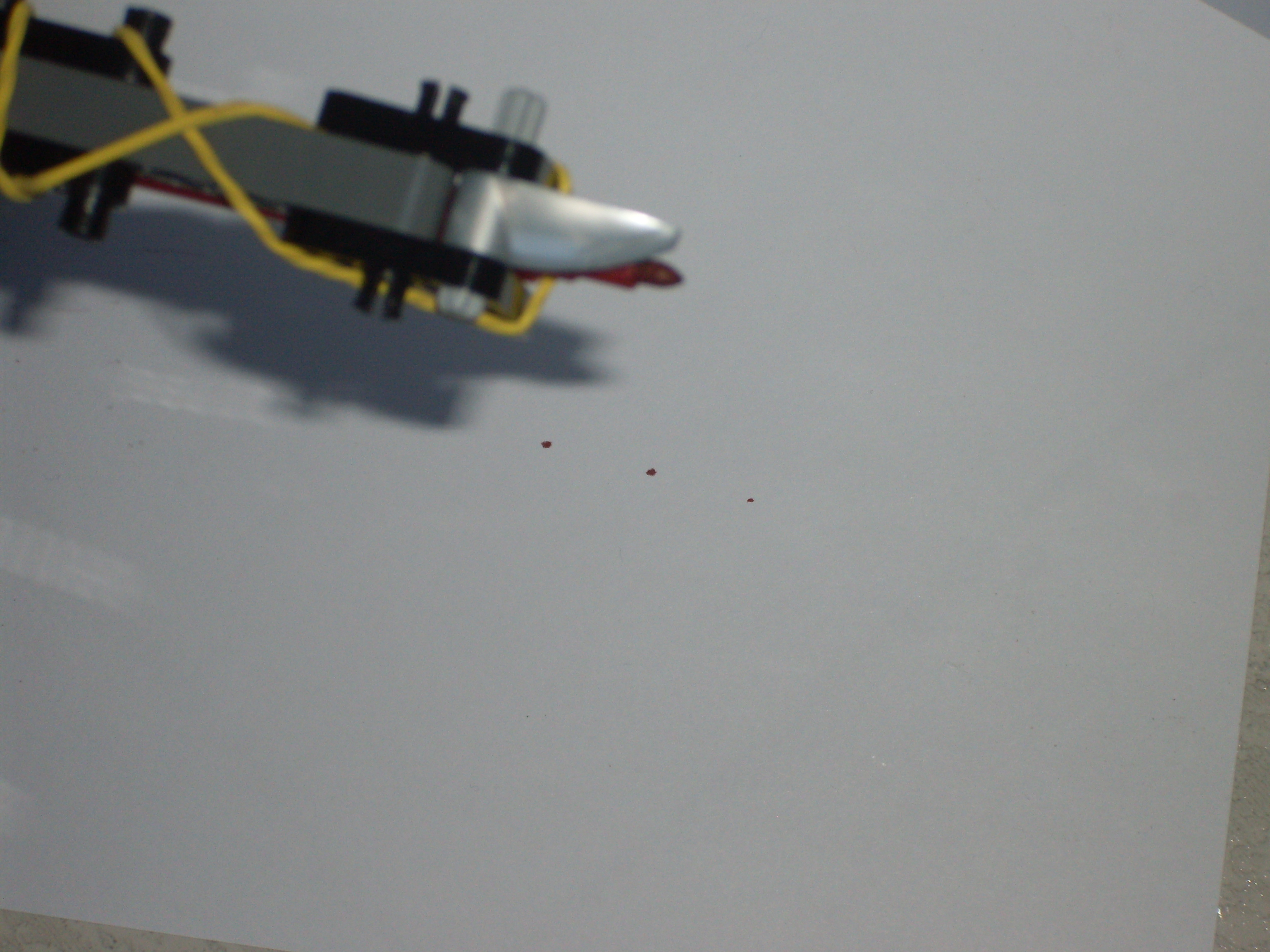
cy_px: 476
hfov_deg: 17.3
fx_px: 4182
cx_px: 635
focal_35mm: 114
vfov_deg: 13.0
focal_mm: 18.9
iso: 100
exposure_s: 1/60
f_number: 5.2
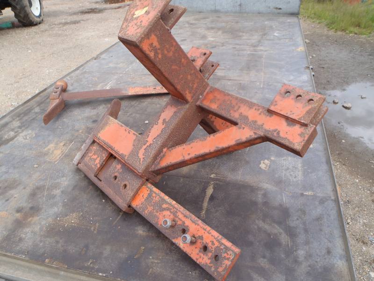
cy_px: 140
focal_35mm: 28
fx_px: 303
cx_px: 187
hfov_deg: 63.4
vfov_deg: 49.7
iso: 80
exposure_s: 1/125
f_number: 4.5
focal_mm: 5
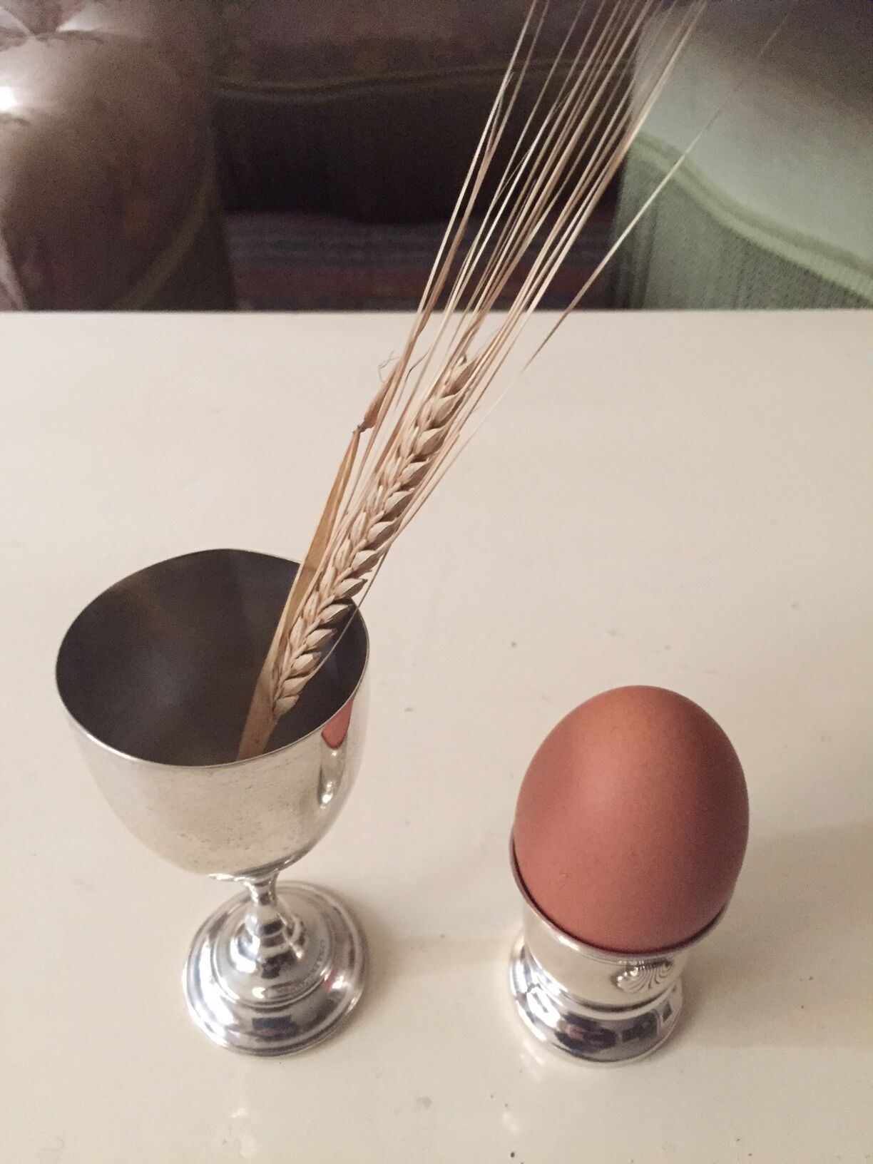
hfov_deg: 48.2
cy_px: 582
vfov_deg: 61.7
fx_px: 975
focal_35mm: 29
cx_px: 436
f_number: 2.2
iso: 400
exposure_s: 1/17
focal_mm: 4.15
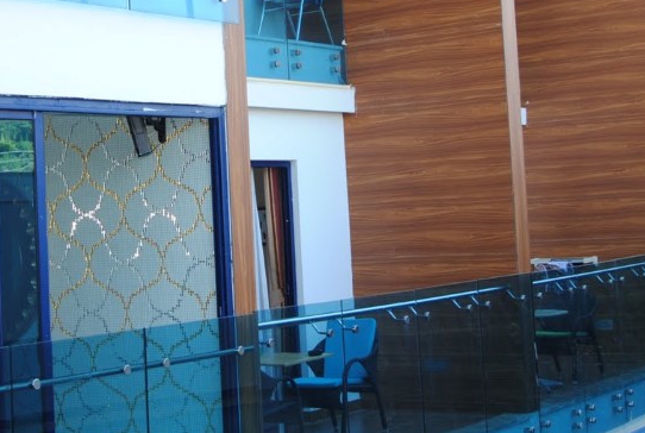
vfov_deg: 17.9
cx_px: 257
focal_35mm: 76
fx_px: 1365
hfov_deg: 26.5
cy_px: 81
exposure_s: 1/125
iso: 200
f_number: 4.5
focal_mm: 24
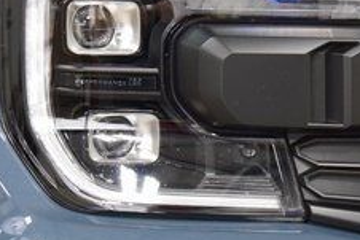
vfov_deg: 8.0
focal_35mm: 170
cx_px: 481
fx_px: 1701
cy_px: 269
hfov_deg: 11.7
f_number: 5
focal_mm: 40
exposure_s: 1/60
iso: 1600
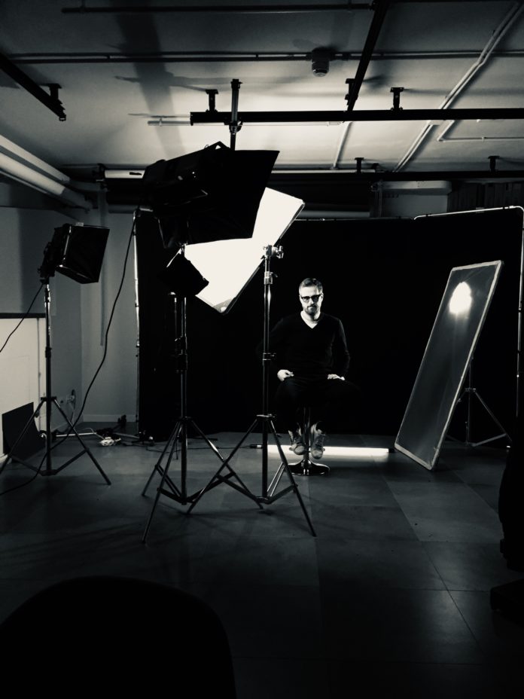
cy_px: 350
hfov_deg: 48.2
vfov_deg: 61.7
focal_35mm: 29
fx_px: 585
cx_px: 262
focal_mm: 4.15
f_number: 2.2
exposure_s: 1/33
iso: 200
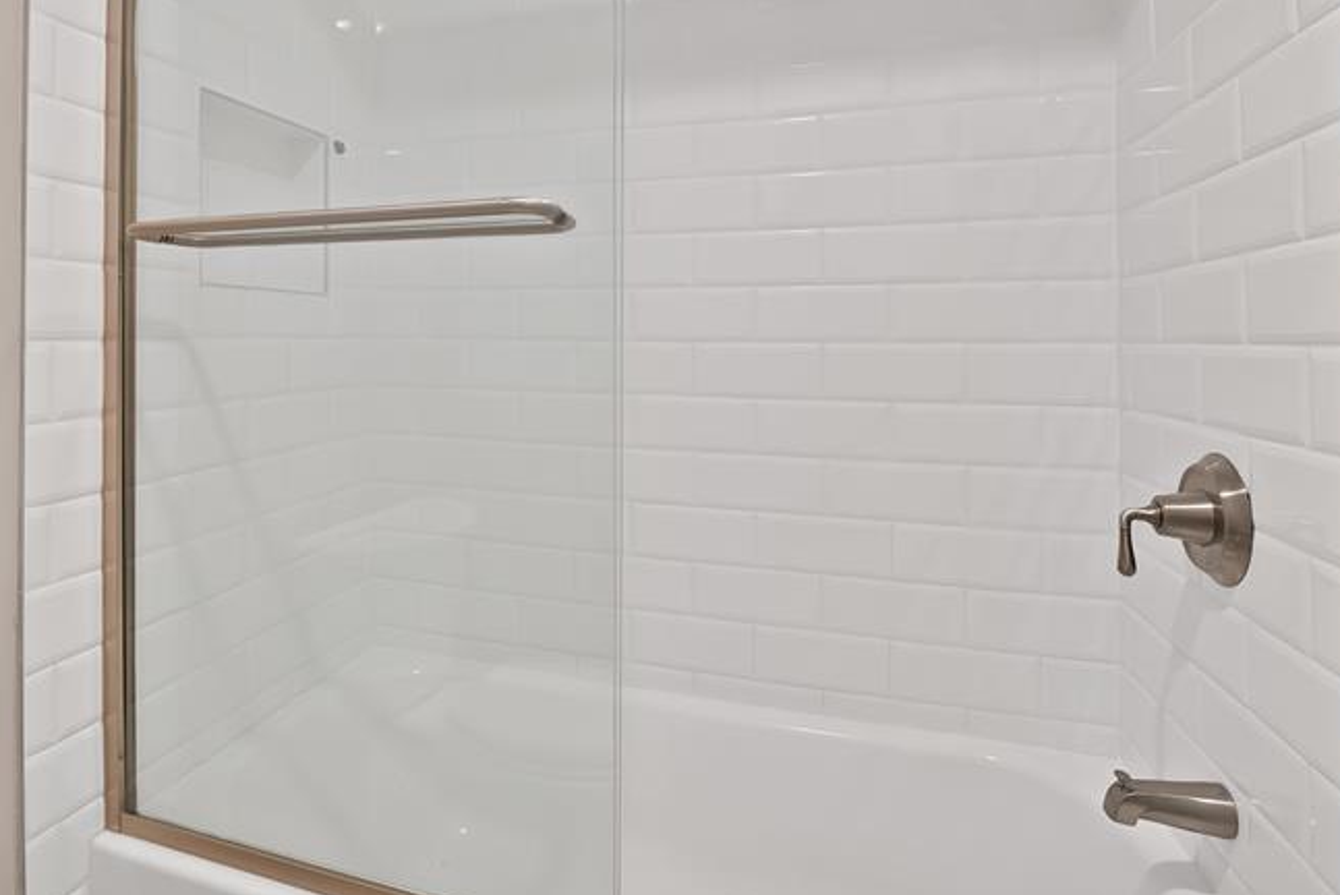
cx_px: 576
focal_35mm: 19
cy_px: 321
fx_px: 708
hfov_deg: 86.3
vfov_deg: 63.4
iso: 640
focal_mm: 12
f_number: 9
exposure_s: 1/2.5
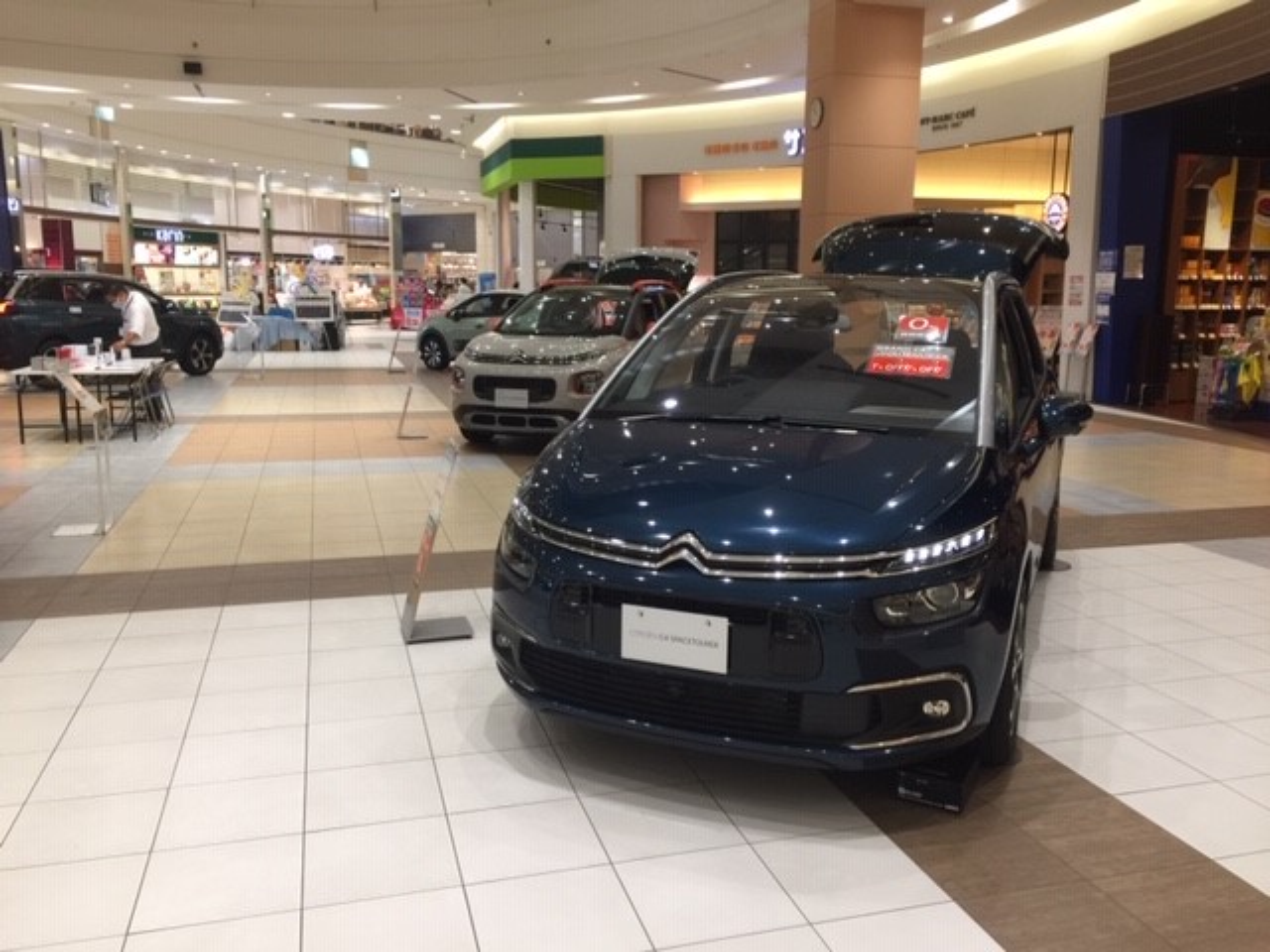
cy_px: 476
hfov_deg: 61.7
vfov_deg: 48.2
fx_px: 1064
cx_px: 635
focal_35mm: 29
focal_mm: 4.15
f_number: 2.2
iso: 40
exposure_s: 1/30
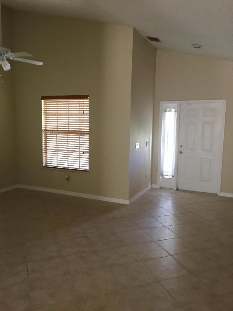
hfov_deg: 48.2
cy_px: 156
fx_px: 260
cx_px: 116
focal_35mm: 29
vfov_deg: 61.7
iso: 125
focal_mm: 4.15
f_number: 2.2
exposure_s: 1/30
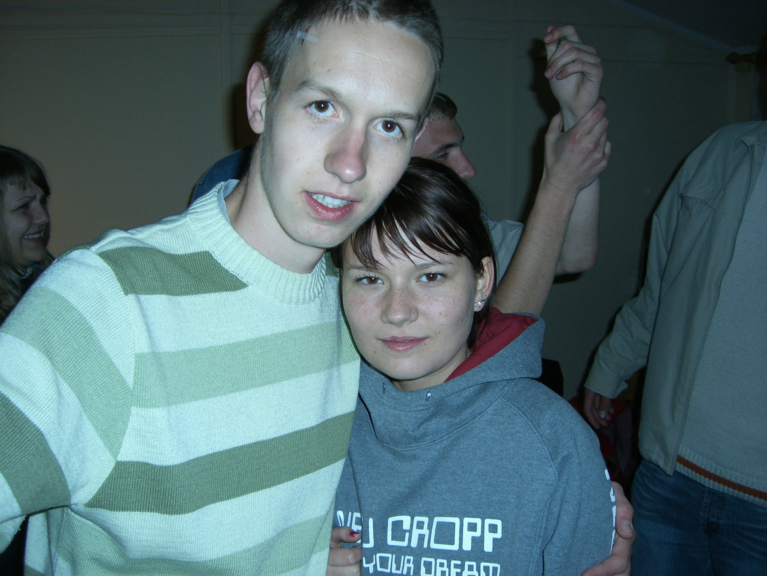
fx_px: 842
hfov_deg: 49.0
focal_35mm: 38
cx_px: 384
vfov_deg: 37.7
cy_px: 288
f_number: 2.7
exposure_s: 1/60
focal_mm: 6.2
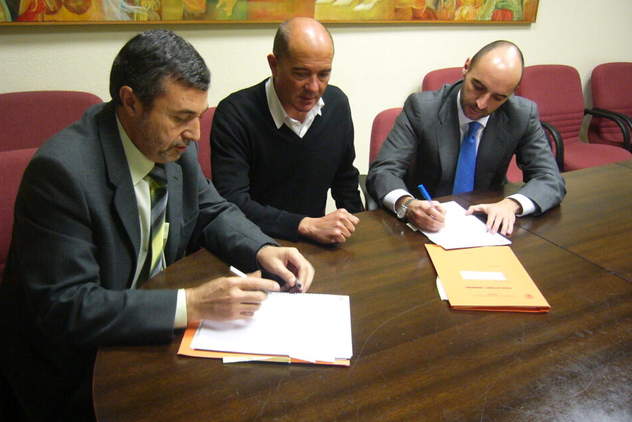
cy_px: 200
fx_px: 650
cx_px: 319
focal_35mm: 37
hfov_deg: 51.9
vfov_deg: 36.0
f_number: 2.8
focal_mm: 5.8
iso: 200
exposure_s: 1/13
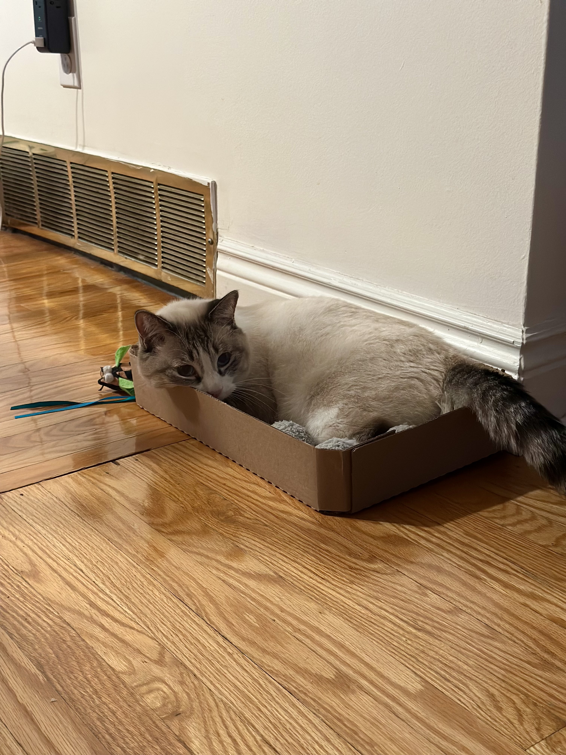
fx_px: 1046
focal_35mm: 48
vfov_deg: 39.7
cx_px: 283
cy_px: 378
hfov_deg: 30.3
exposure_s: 1/40
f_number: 1.78
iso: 400
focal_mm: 6.86
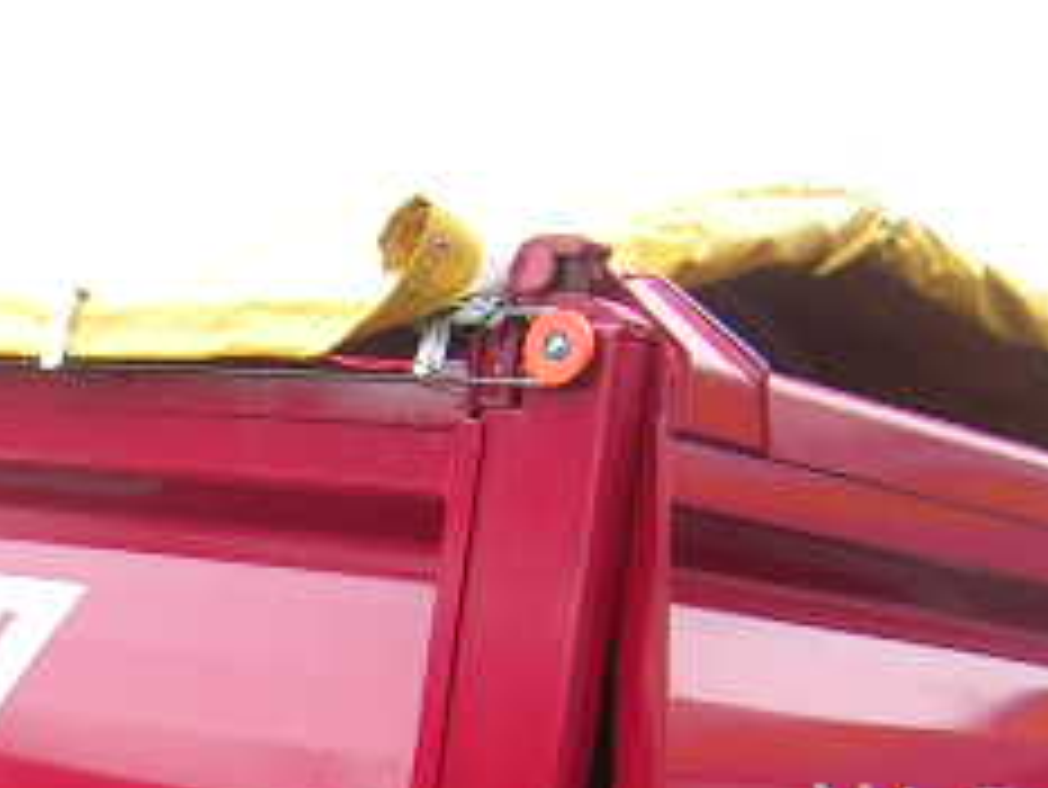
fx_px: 2908
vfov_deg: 14.6
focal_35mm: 96
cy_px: 1072
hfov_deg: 19.4
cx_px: -162
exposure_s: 1/83.8
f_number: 2.8
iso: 50
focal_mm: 5.4
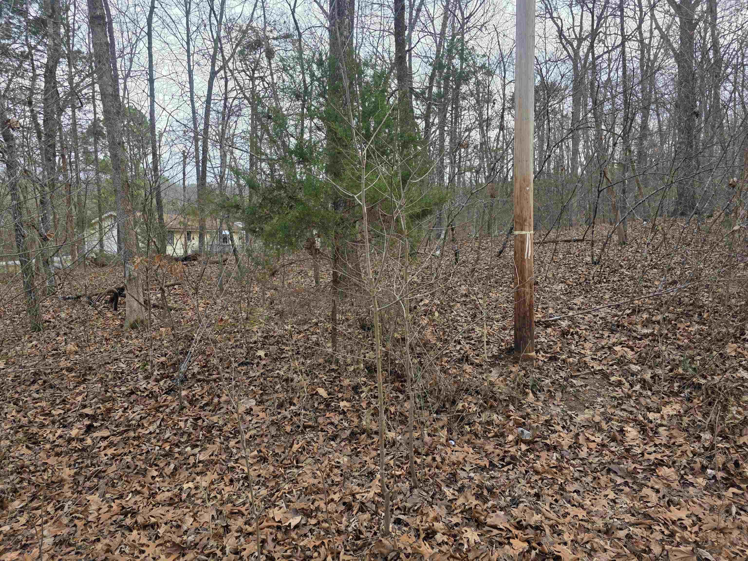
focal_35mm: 23
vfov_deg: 58.9
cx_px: 374
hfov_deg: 73.9
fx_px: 497
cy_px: 280
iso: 40
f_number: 1.7
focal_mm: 6.3
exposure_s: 1/359
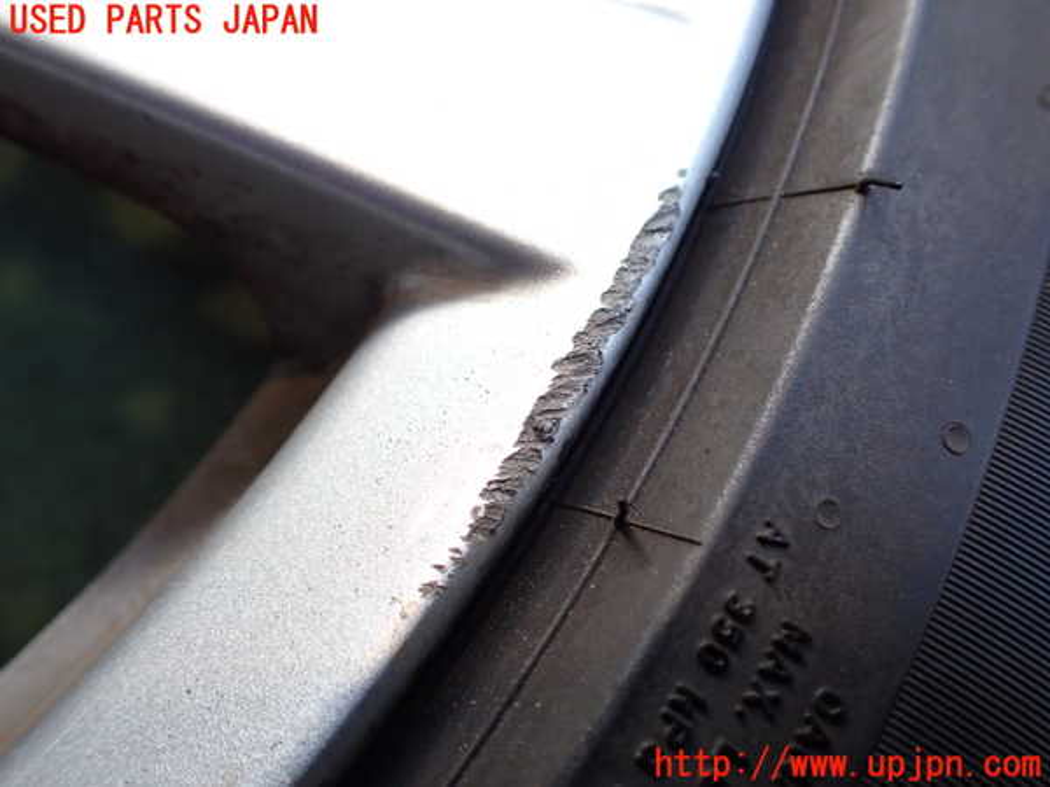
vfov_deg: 46.8
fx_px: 910
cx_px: 525
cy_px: 394
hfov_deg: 60.0
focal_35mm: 30
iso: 320
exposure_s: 1/125
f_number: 2.3
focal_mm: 5.4
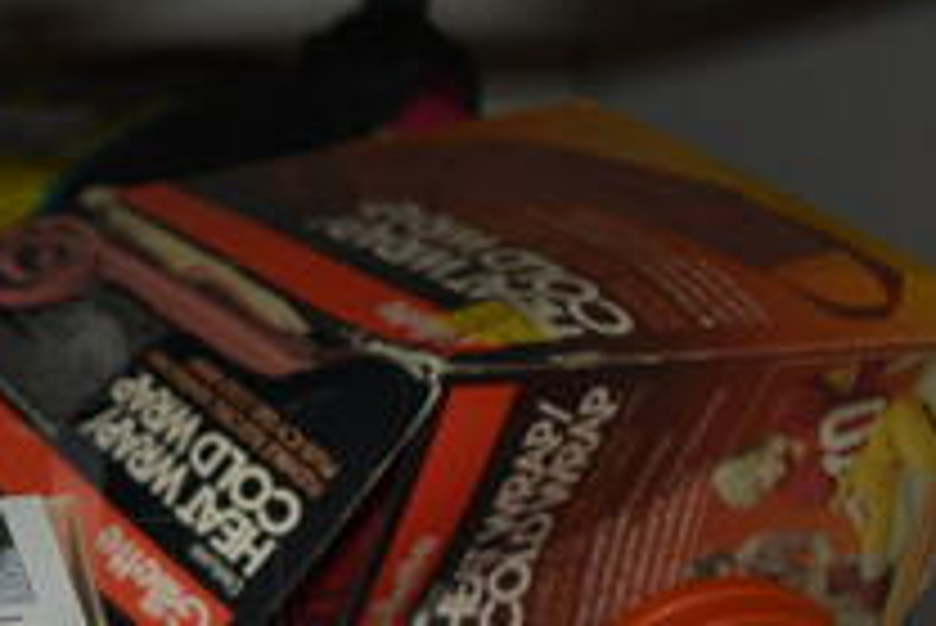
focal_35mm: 79
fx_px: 2055
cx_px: -189
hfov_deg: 23.4
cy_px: 536
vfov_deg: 17.1
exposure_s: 1/60
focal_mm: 18
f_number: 3.5
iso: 160
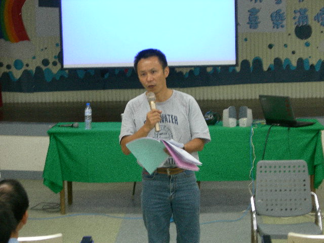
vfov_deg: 13.1
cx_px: 162
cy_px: 122
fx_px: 1058
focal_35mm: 113
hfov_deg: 17.4
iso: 400
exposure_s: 1/13.6
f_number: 4.9
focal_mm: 23.4
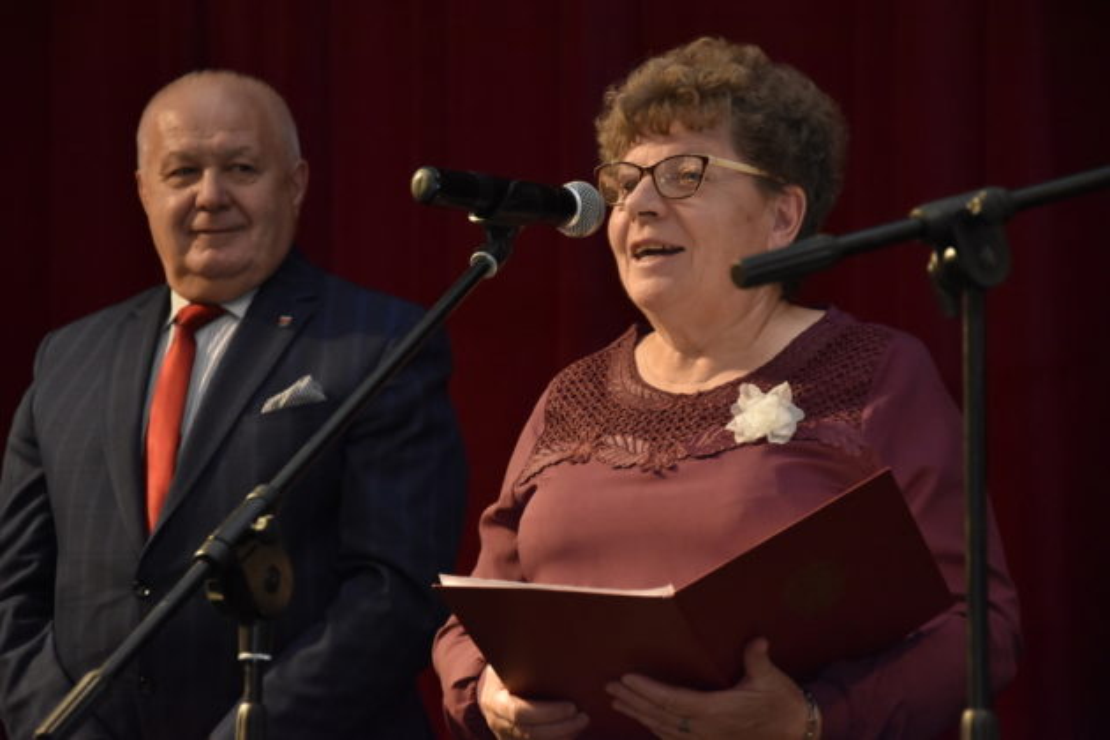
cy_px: 370
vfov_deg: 9.9
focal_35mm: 138
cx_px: 555
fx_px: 4255
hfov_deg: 14.9
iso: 2200
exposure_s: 1/200
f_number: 5.6
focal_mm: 92
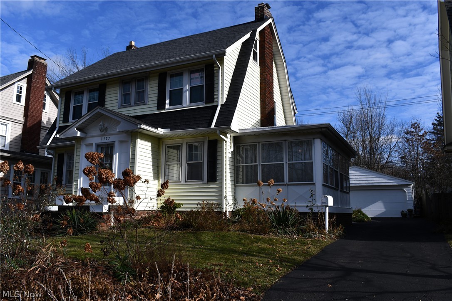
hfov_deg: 61.9
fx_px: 377
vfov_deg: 43.6
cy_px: 150
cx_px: 226
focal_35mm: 30
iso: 100
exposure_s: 1/400
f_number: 10
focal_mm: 20
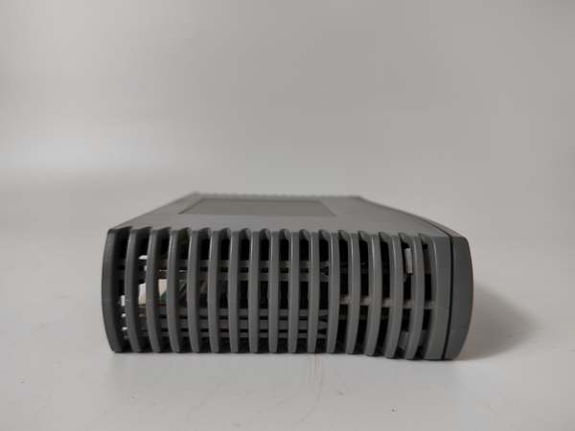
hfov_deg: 73.9
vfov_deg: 58.9
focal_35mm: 23
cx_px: 288
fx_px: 382
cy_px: 216
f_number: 1.9
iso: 356
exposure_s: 1/100
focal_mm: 5.52
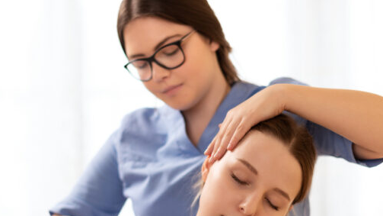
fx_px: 812
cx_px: 129
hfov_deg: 26.4
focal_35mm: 80
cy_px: 176
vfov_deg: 15.0
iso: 40
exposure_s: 1/160
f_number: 2
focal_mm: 50
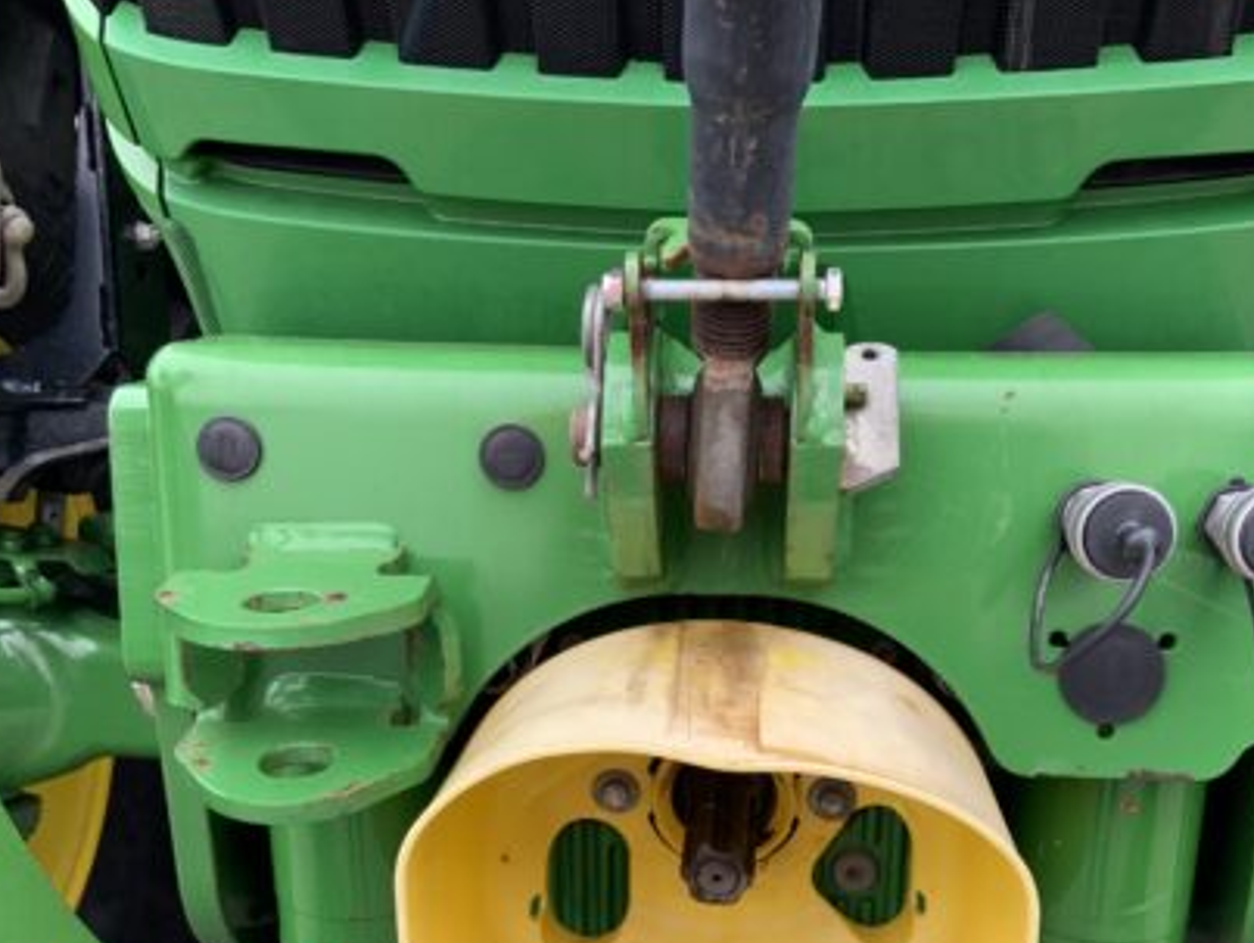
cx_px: 697
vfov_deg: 30.9
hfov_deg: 41.1
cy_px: 741
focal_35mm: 46
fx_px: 1668
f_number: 1.8
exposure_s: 1/122
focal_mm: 3
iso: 40
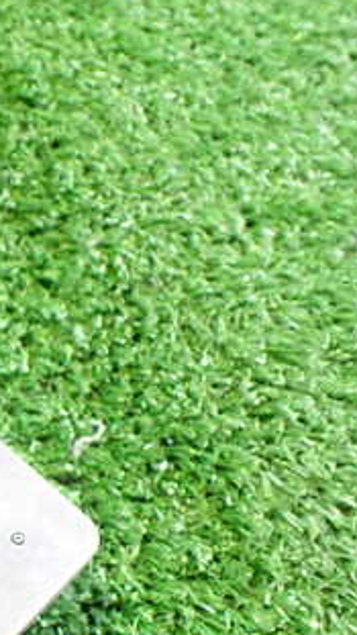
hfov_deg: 16.6
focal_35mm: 63
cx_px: -243
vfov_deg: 33.0
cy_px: 433
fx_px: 1060
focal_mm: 5.4
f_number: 2.3
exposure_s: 1/40
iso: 800
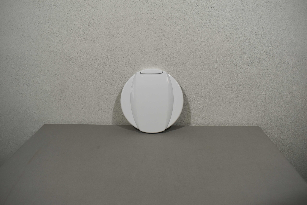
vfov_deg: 47.9
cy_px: 102
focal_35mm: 27
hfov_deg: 67.4
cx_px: 154
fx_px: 230
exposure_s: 1/125
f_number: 5.6
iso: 280
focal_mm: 18
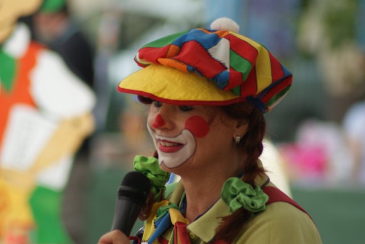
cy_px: 122
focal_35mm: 450
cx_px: 182
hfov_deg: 4.6
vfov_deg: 3.1
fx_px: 4567
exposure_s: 1/250
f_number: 5.6
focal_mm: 300
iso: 400
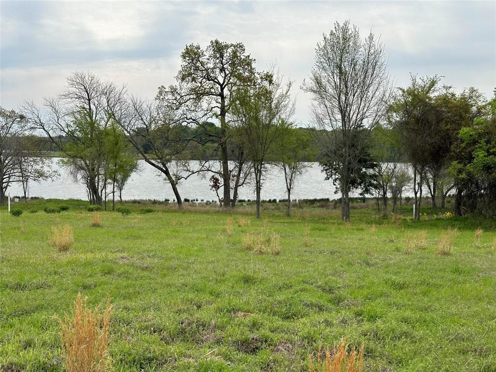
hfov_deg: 39.7
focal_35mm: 48
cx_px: 248
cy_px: 186
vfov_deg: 30.3
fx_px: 688
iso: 64
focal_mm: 6.86
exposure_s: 1/3876
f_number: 1.78
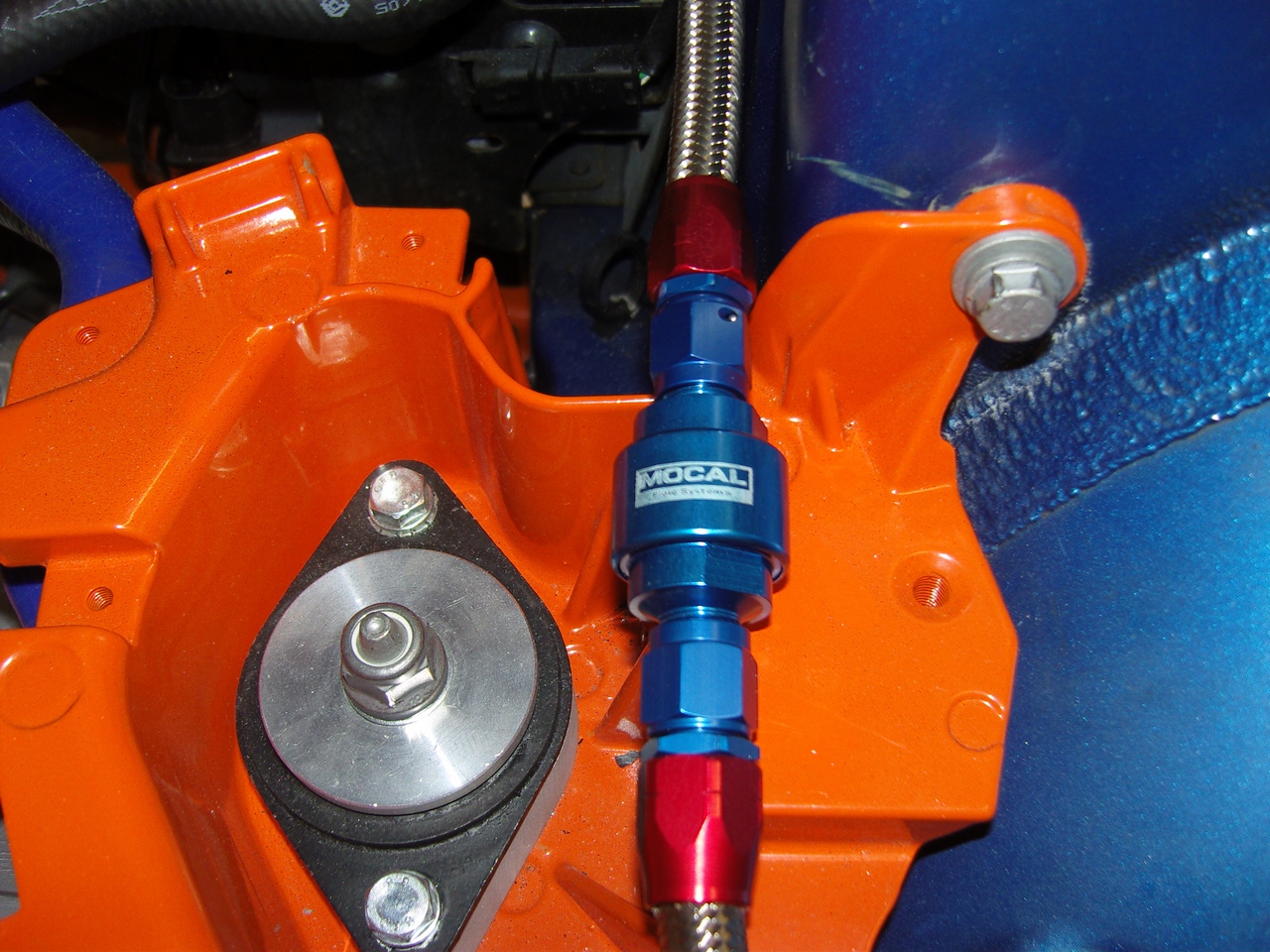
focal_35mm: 34
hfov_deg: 54.0
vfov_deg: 41.8
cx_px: 635
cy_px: 476
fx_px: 1247
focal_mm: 7.3
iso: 100
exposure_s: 1/40
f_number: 2.8
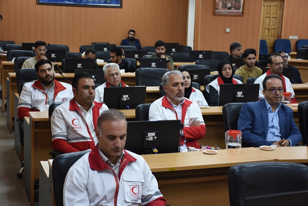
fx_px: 578
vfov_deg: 20.2
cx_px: 154
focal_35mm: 68
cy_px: 103
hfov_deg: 29.9
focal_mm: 45
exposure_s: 1/100
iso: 1000
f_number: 4.5
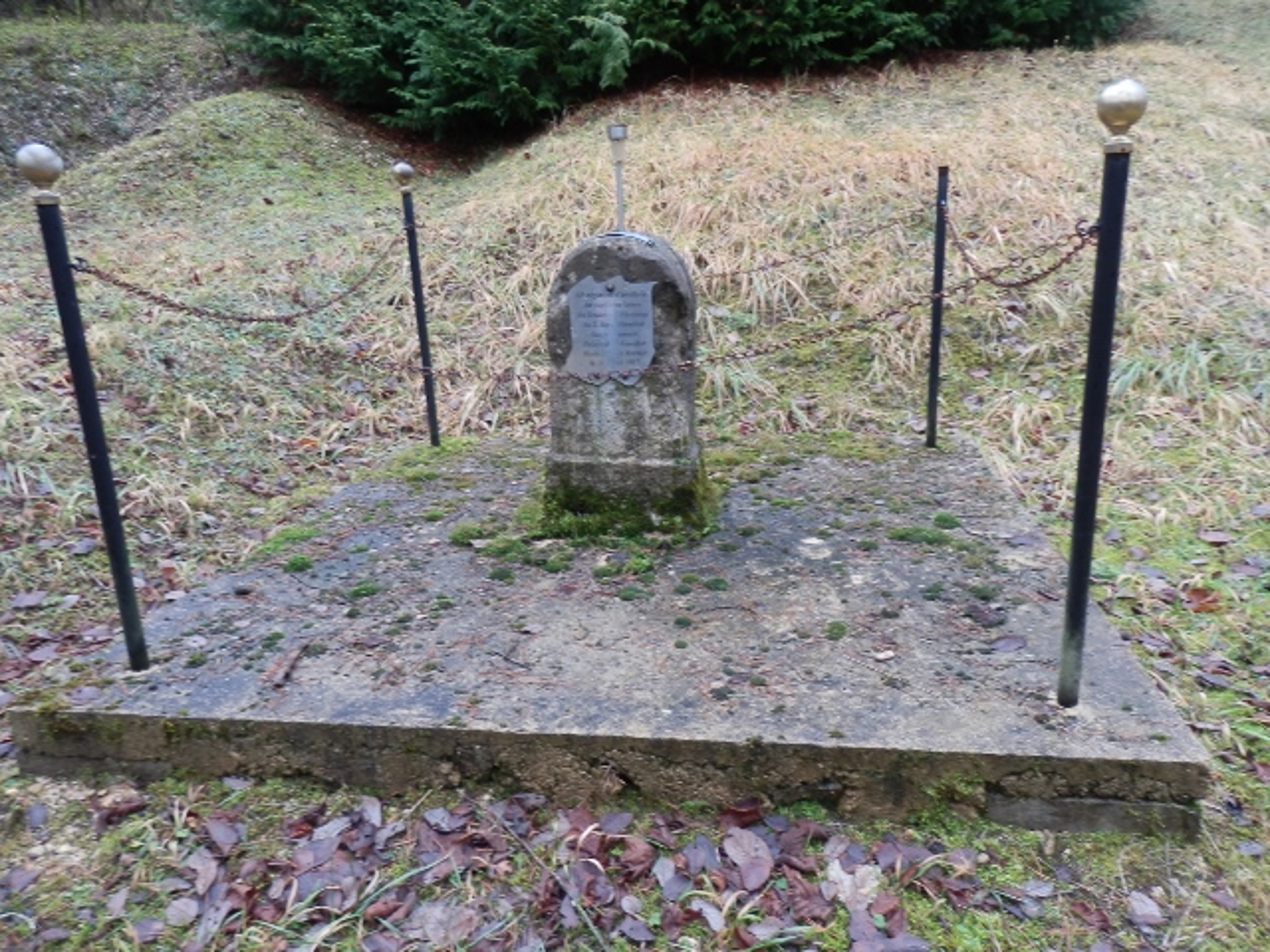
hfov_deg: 69.4
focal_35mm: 25
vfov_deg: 54.9
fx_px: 917
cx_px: 635
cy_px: 476
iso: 80
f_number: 3
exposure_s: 1/30
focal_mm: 4.5
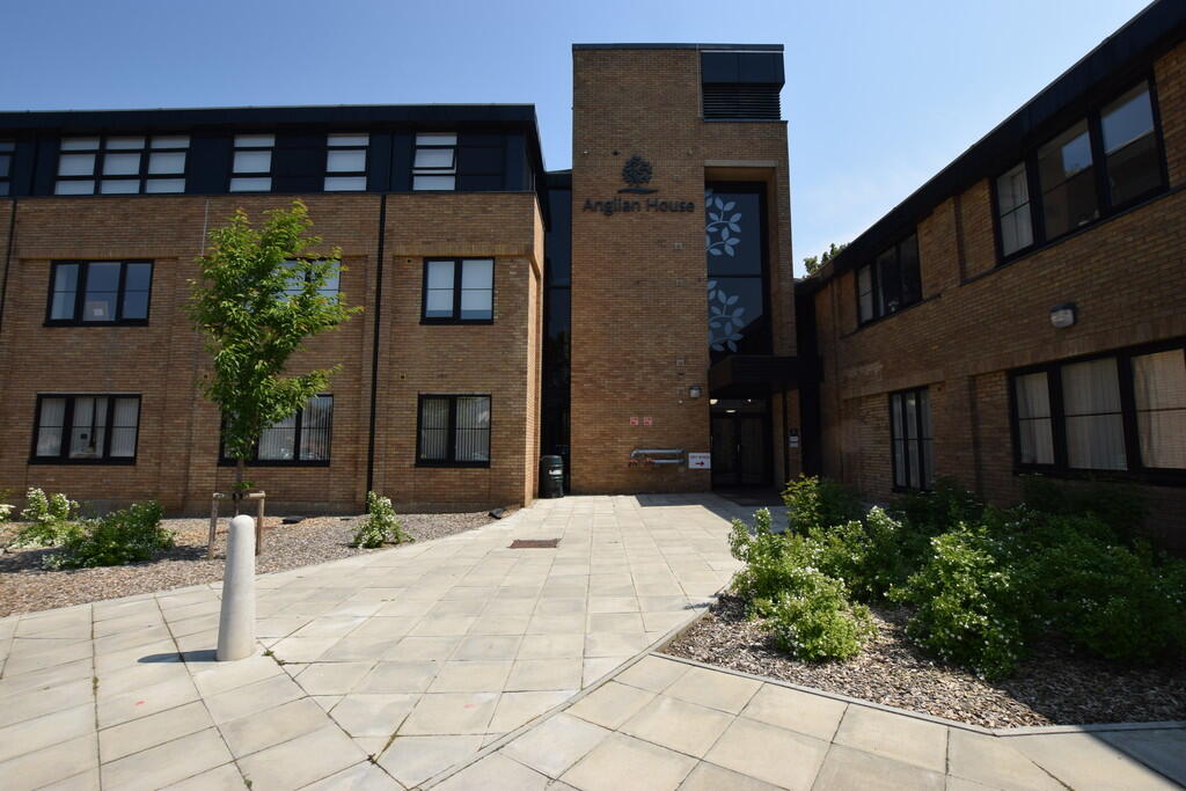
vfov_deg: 77.3
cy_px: 396
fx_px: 494
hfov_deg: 100.4
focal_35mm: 15
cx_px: 593
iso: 100
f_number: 10
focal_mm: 10
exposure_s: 1/200
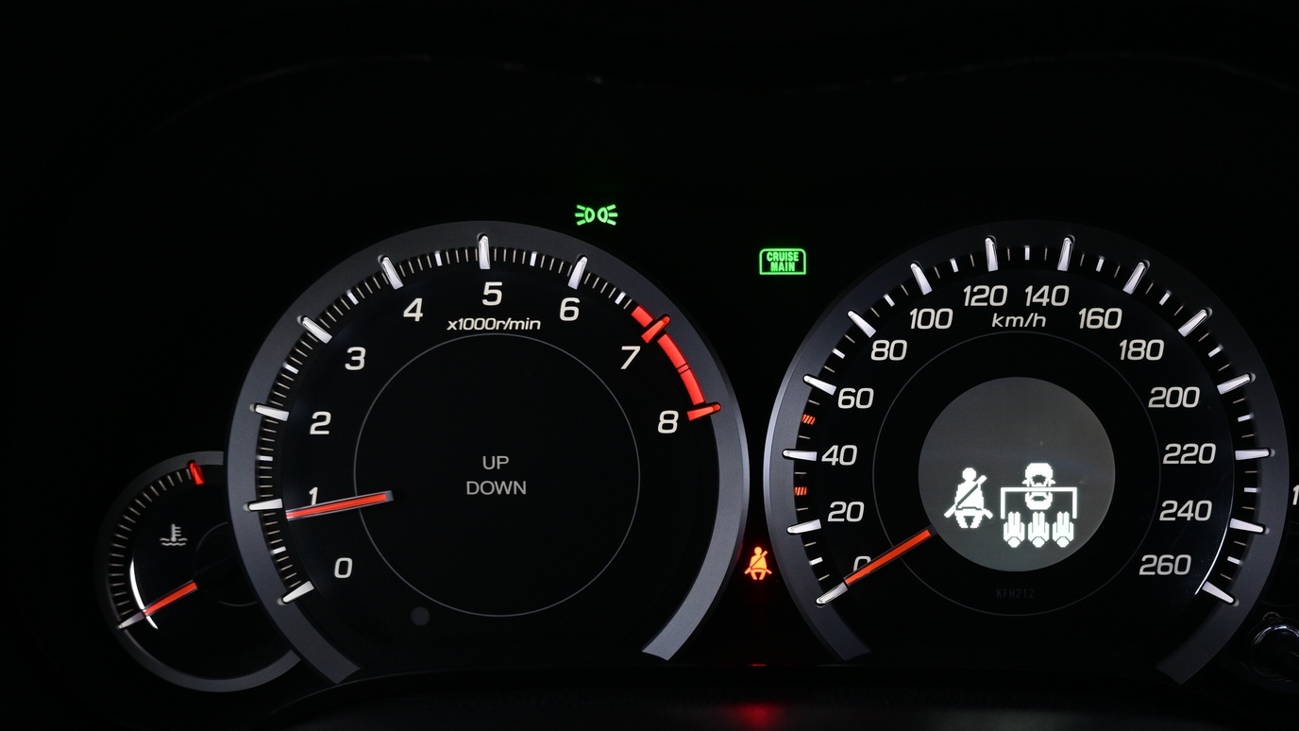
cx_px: 756
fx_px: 1306
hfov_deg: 52.6
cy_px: 454
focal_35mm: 38
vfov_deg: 31.1
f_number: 3.8
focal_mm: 20.5
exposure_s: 1/30
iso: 800
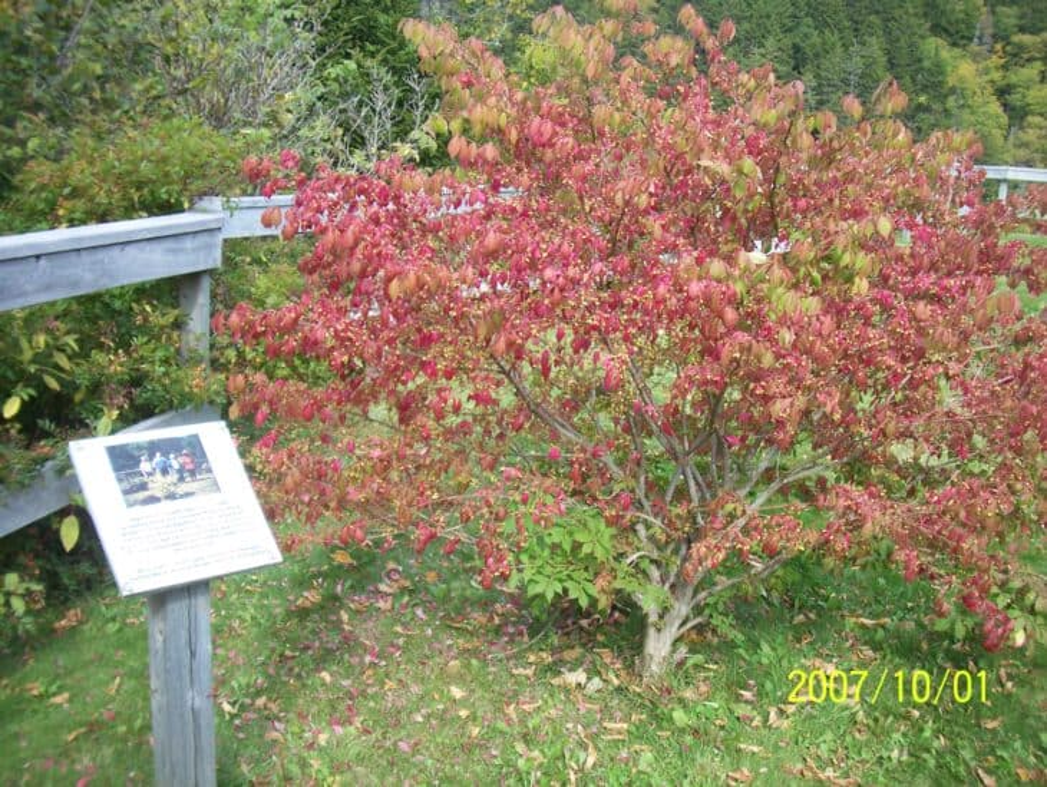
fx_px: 1150
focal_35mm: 38
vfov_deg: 37.8
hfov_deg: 48.9
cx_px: 524
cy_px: 394
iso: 64
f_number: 3.9
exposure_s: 1/100
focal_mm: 6.3
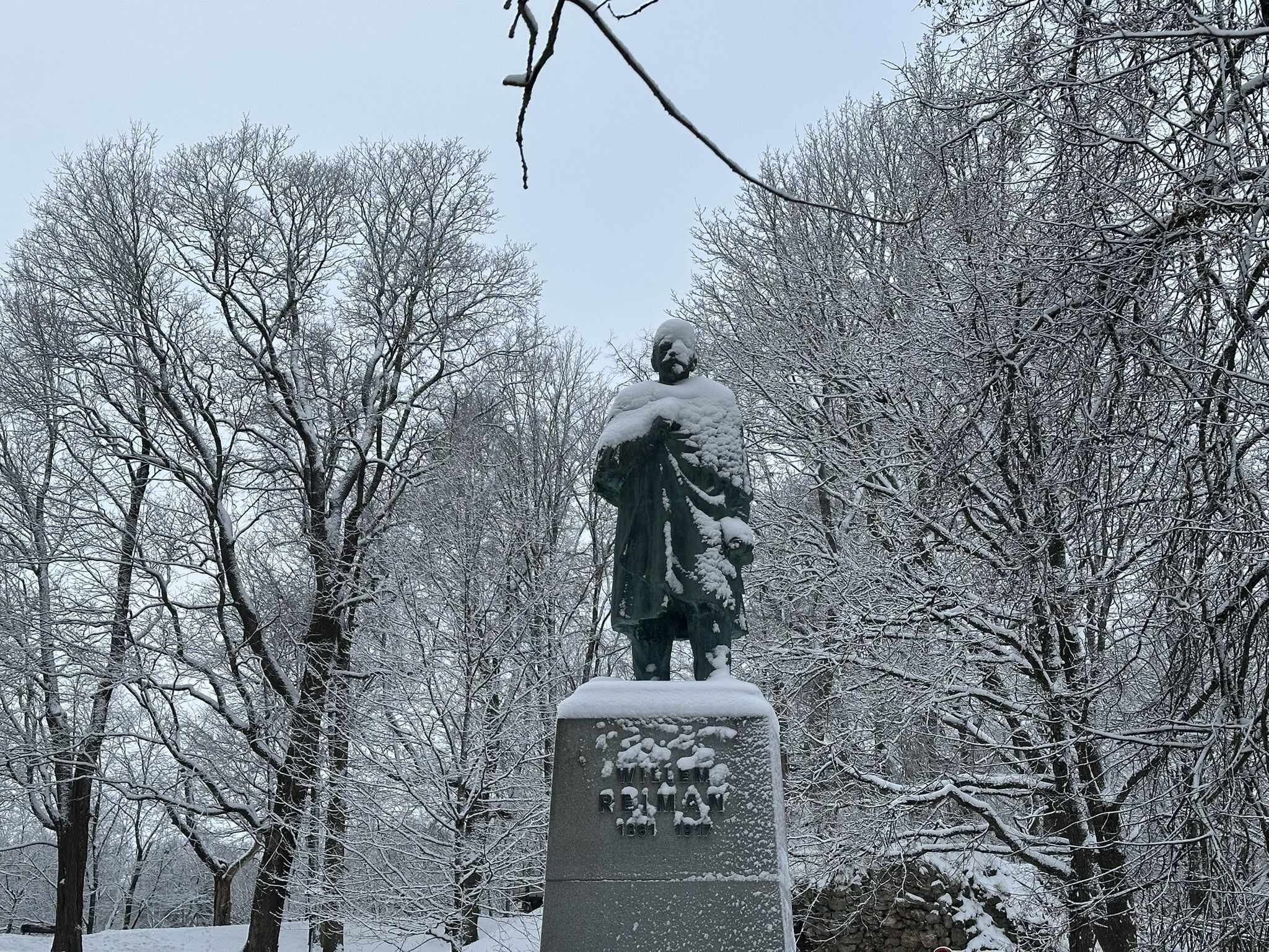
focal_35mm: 48
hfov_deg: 39.7
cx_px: 634
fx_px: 1760
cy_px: 476
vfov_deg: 30.3
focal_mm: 6.86
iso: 64
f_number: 1.78
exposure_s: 1/519
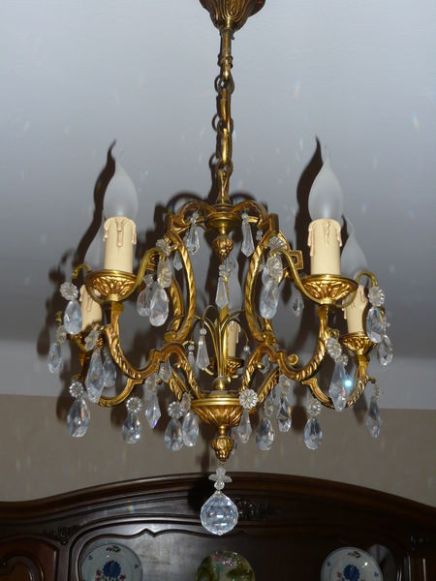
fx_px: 722
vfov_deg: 43.9
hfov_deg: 33.6
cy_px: 290
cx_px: 218
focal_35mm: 43
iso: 100
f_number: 3.4
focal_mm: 7
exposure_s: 1/30
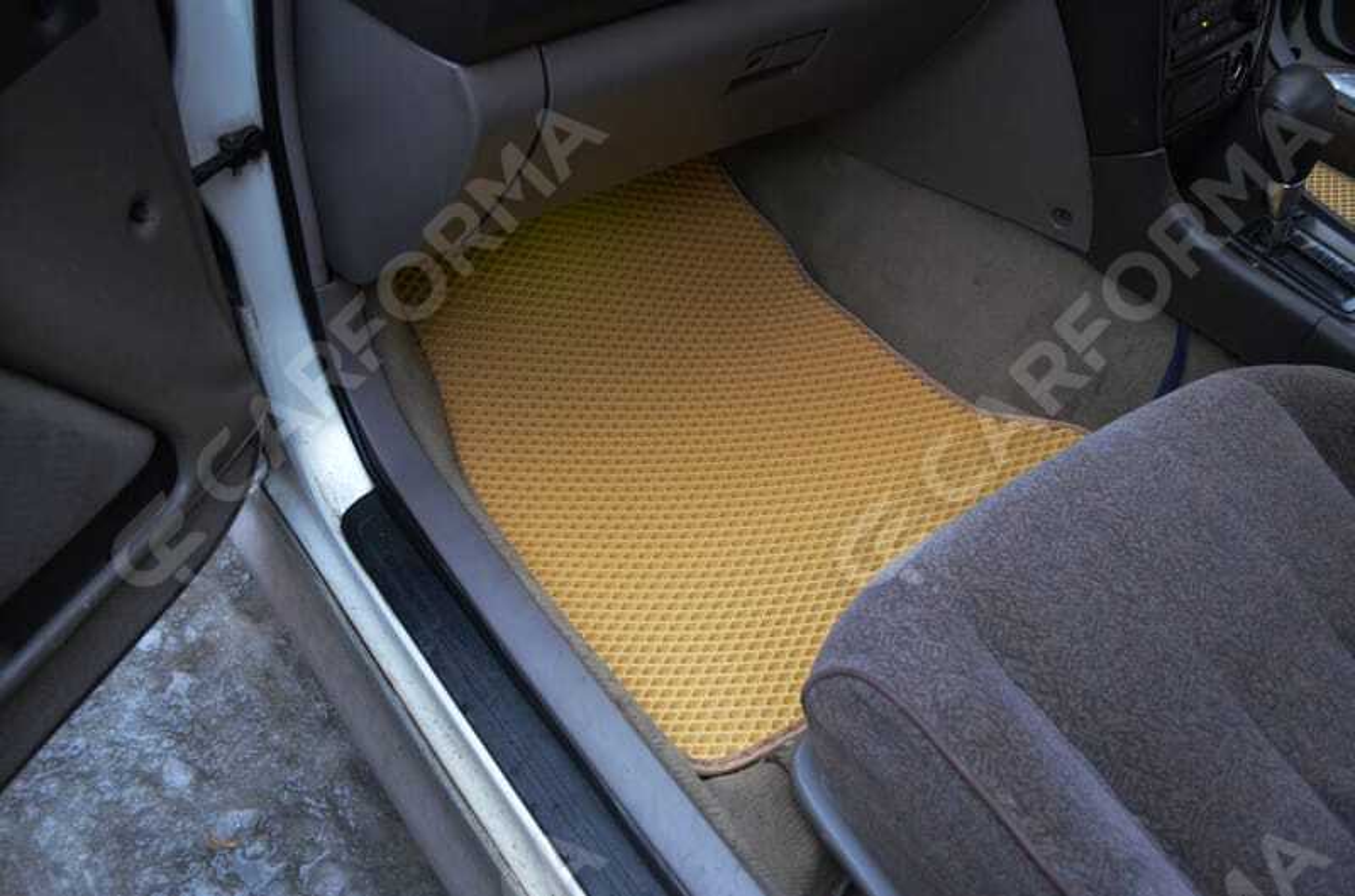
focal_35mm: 30
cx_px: 678
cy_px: 448
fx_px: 1126
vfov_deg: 43.4
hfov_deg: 62.1
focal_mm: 20
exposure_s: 1/20
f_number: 3.8
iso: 3200
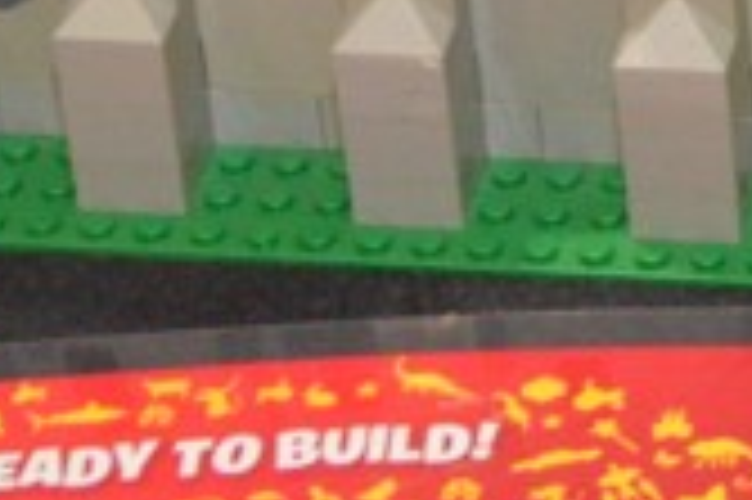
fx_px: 6552
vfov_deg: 4.2
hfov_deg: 6.4
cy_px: -932
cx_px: 1391
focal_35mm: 314
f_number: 5
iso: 3200
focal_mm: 35
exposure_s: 1/60
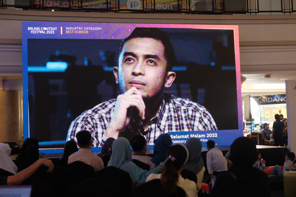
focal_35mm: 53
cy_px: 98
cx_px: 148
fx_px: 436
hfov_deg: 37.5
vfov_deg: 25.5
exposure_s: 1/100
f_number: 2.8
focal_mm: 35
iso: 1600
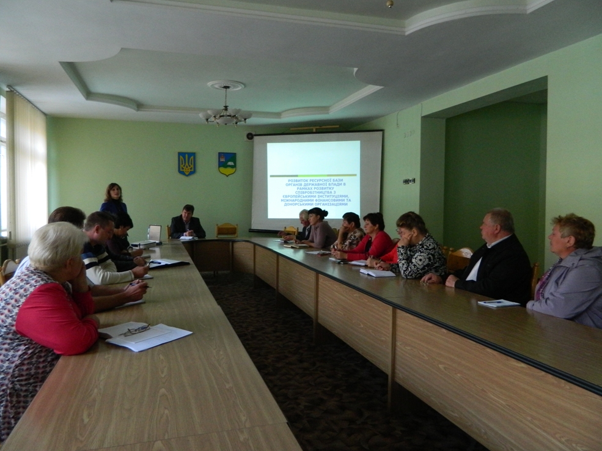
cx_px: 293
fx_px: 452
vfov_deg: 53.0
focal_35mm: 26
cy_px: 221
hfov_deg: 67.3
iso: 320
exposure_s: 1/30
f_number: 3.1
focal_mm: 4.5
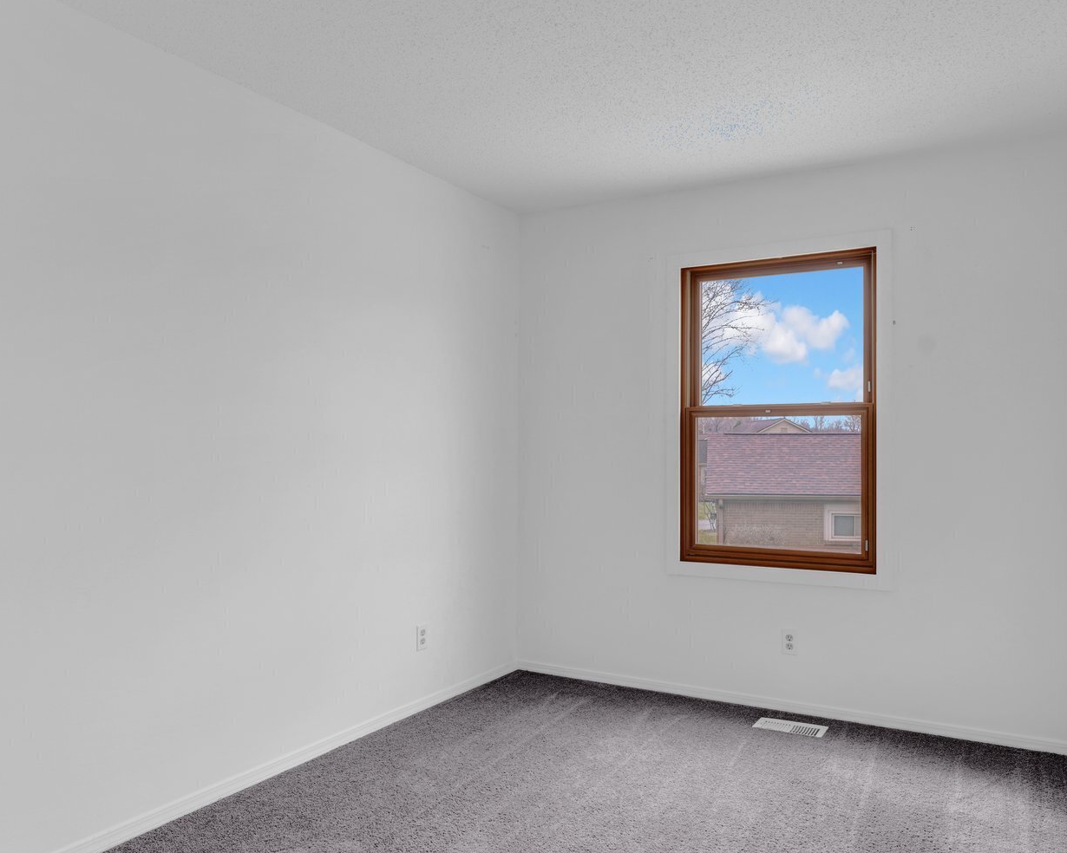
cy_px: 436
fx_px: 789
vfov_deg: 56.8
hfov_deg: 67.7
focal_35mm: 25
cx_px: 619
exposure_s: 1/10
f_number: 8
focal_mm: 16
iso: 100
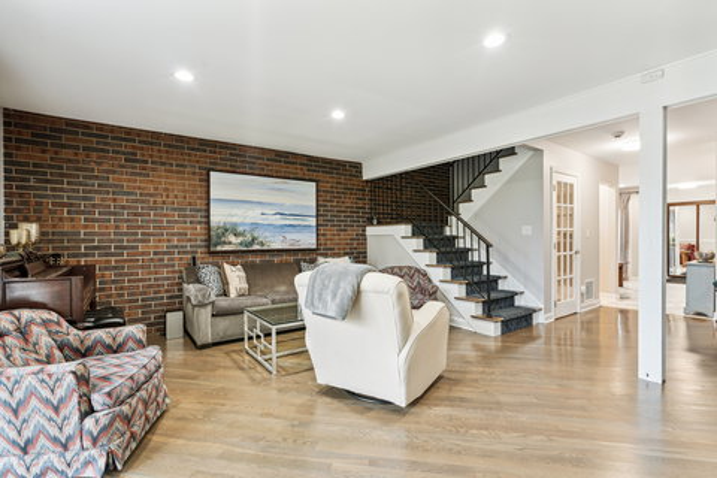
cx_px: 358
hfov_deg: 96.7
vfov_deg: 73.7
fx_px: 319
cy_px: 239
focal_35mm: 16
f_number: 8
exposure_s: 1
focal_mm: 16
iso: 100
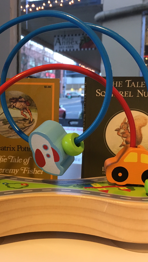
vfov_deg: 47.4
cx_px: 44
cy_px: 132
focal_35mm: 43
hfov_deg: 27.5
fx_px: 300
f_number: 2.2
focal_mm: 4.15
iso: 100
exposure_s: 1/30
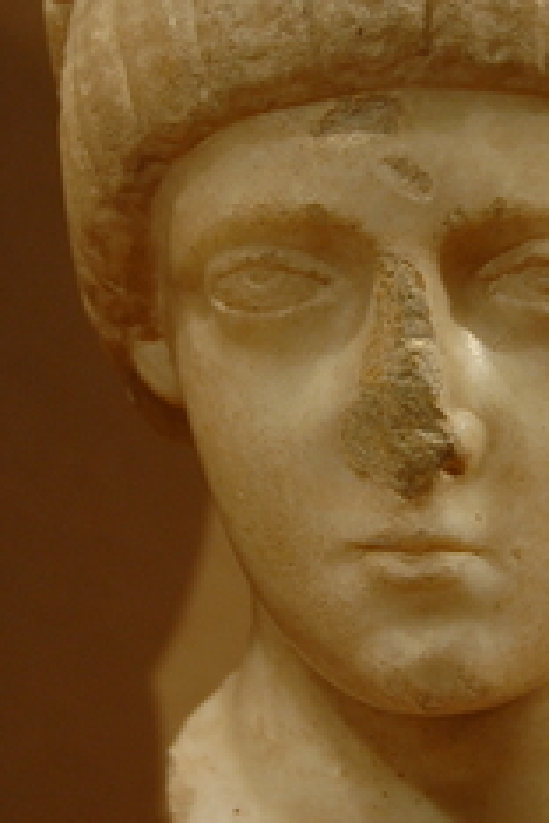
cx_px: 468
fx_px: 3683
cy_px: 283
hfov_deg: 8.5
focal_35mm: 161
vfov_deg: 12.7
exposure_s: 1/20
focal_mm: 38
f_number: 4.5
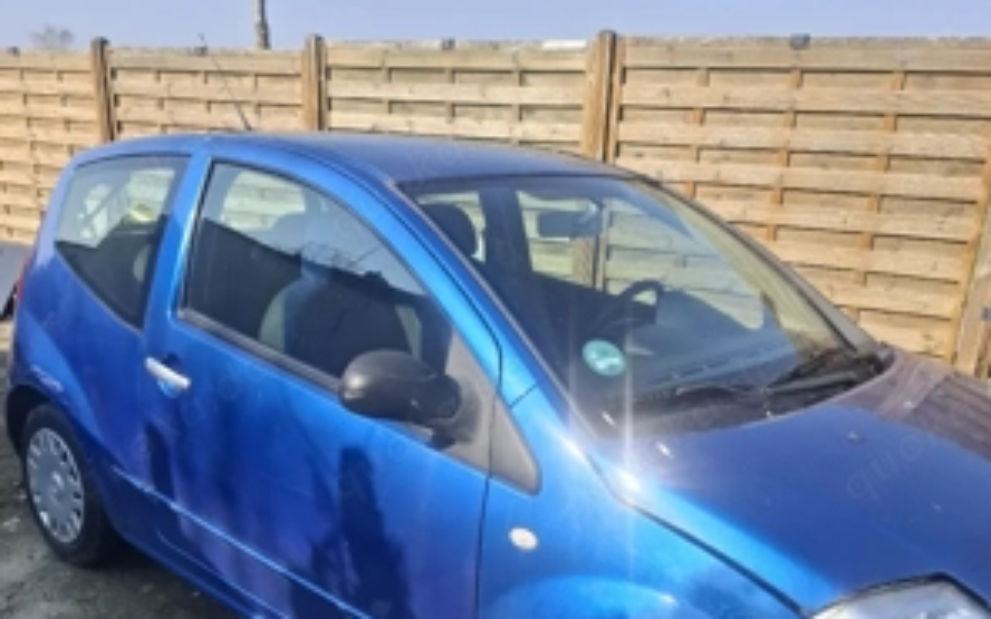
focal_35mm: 33
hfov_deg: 58.1
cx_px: 499
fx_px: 891
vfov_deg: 37.4
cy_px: 462
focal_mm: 5.54
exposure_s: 1/1111
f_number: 1.8
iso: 50
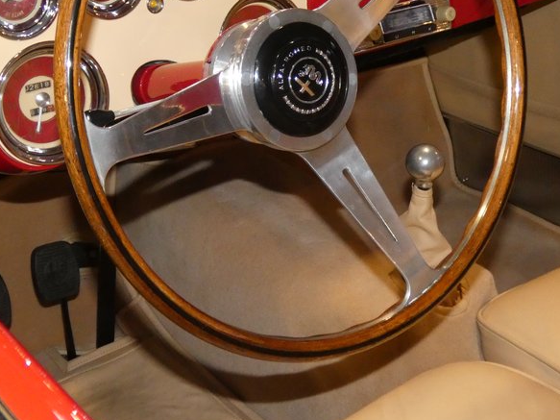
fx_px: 938
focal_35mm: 58
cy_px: 117
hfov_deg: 33.2
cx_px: 231
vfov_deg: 25.0
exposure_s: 1/60
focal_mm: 6
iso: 800
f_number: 3.4
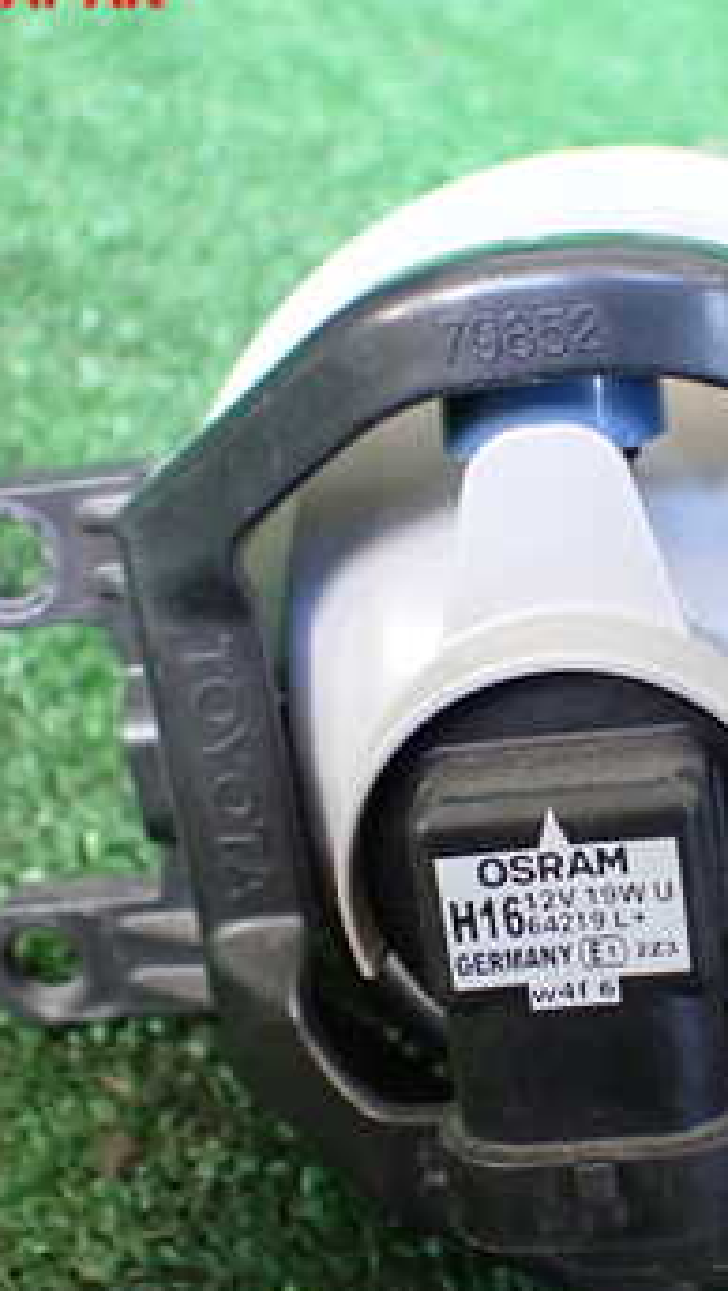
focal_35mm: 57
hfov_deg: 20.8
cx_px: 608
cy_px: 781
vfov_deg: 36.4
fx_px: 1952
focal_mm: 5.4
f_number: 2.3
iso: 800
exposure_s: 1/80
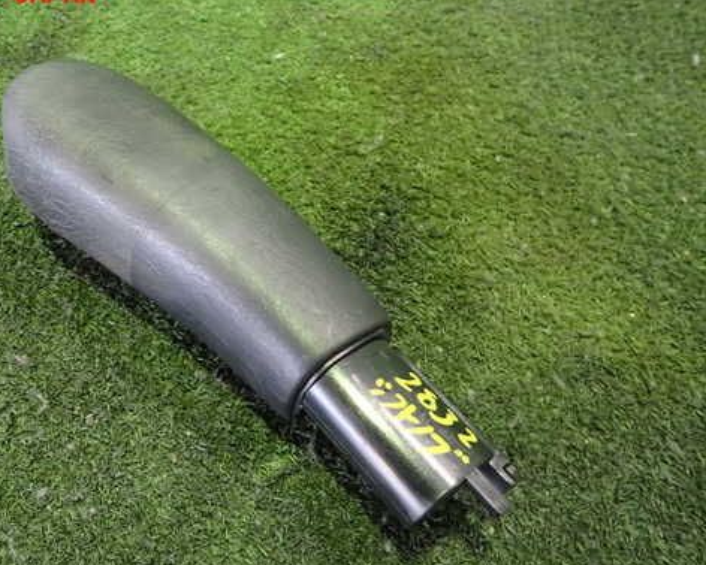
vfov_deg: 47.1
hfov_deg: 56.6
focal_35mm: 31
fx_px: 648
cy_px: 311
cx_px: 272
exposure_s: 1/30
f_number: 2
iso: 800
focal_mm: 4.5
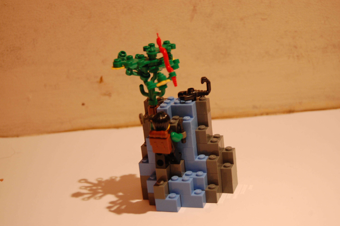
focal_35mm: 63
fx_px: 594
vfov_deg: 21.5
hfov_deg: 31.9
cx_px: 170
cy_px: 113
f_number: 5.3
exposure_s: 1/8
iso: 800
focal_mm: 42
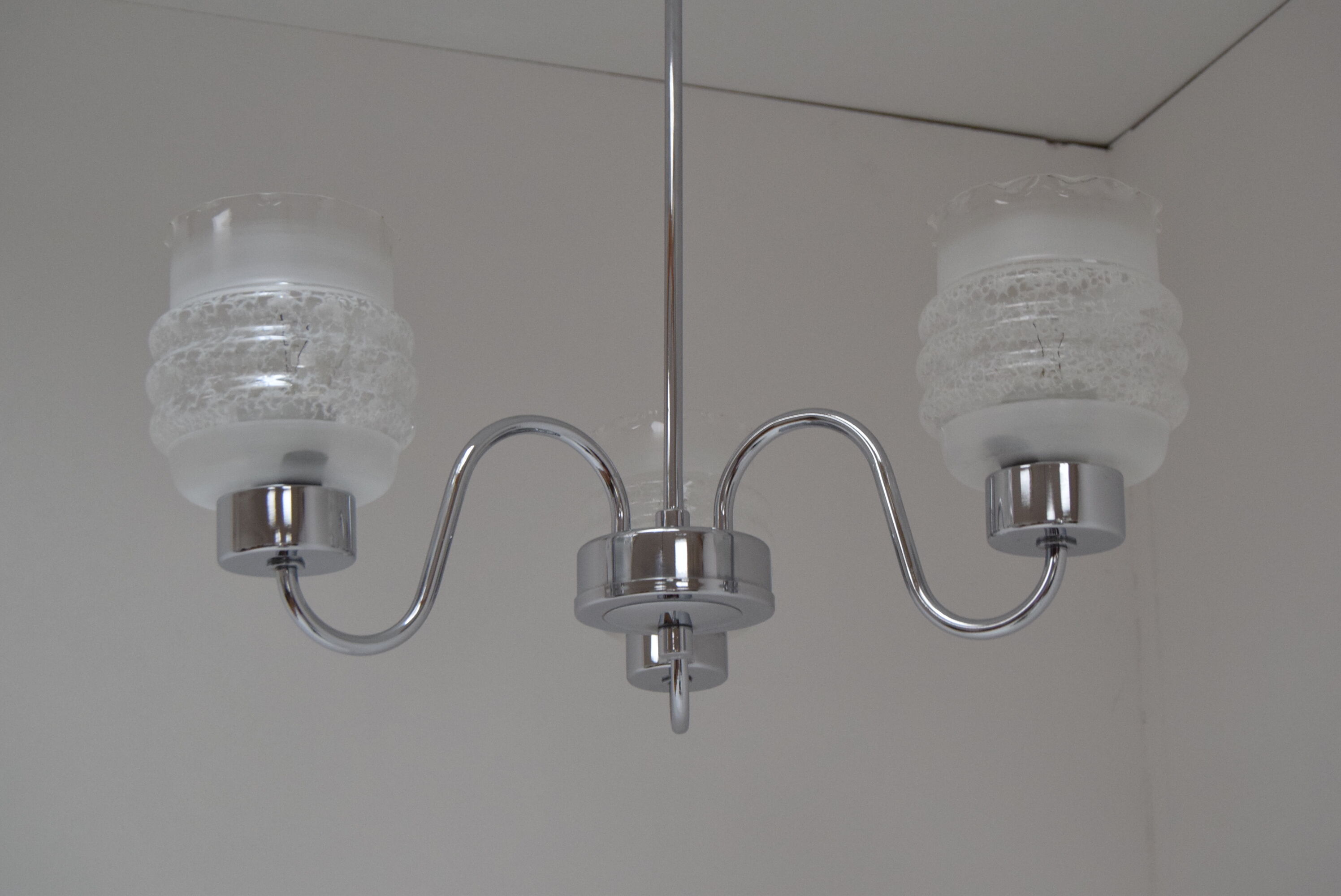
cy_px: 448
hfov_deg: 38.9
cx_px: 670
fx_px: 1901
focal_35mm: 51
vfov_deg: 26.5
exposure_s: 1/160
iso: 1600
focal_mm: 34
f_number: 6.3
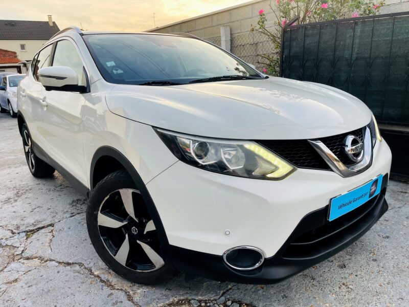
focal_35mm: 25
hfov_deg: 69.4
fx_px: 295
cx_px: 204
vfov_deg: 54.9
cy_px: 154
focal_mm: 5.1
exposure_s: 1/277
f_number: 1.6
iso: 32
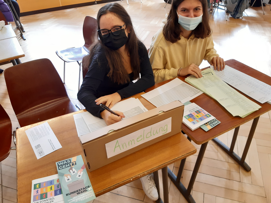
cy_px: 102
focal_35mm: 26
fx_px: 204
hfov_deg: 67.3
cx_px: 136
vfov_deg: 53.1
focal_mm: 3.92
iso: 250
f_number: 1.7
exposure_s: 1/60
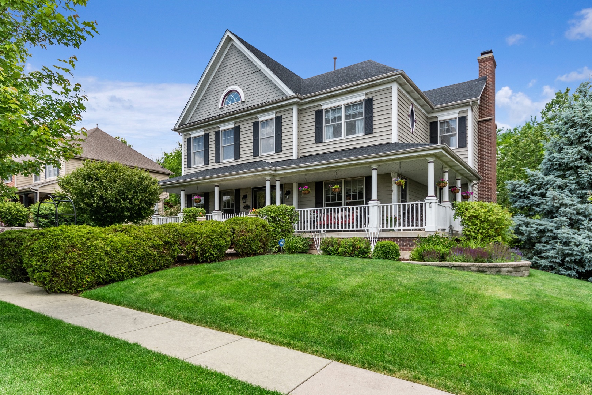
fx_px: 345
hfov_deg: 81.2
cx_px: 296
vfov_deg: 59.5
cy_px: 198
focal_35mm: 21
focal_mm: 14
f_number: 9
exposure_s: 1/400
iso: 200
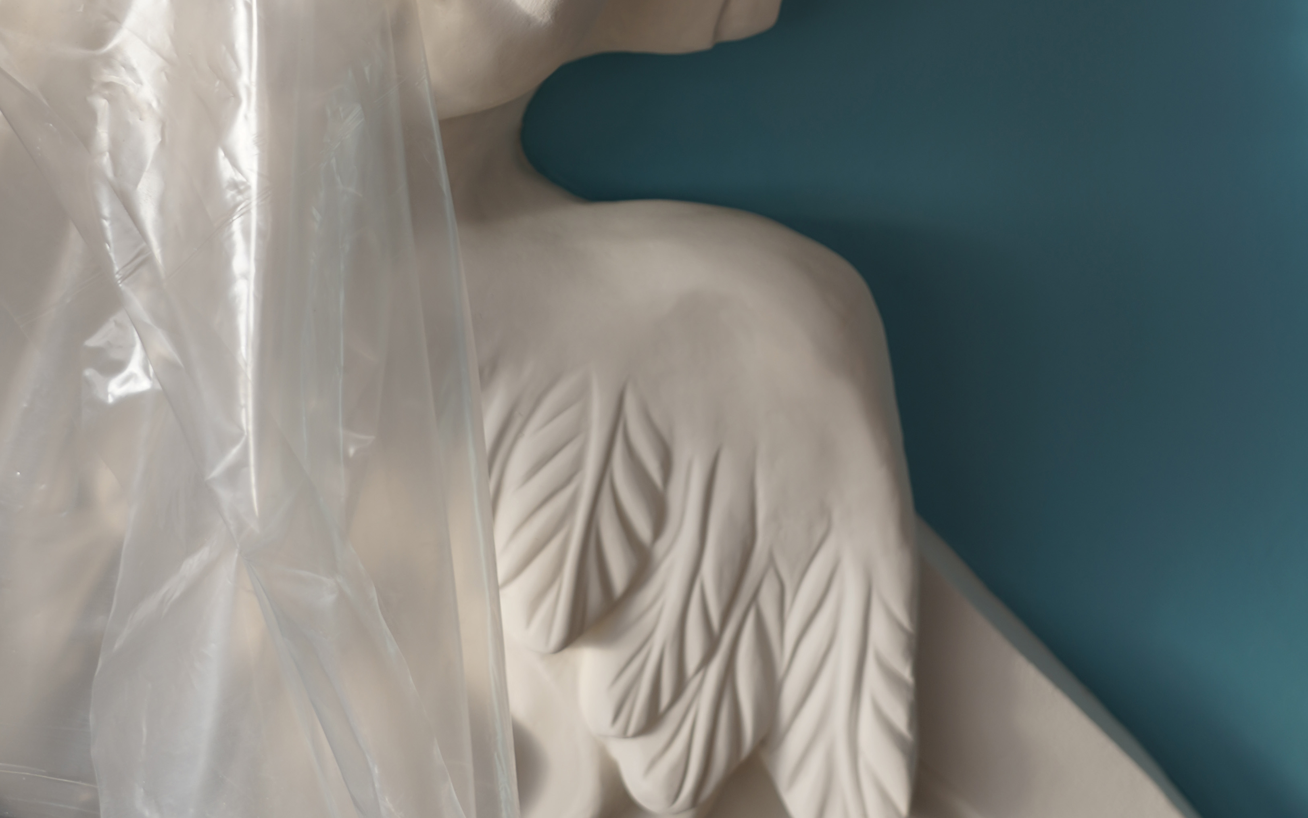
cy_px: -181
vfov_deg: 18.6
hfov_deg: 31.0
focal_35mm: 66
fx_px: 2353
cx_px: 719
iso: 100
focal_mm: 35
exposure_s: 1/200
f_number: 4.5
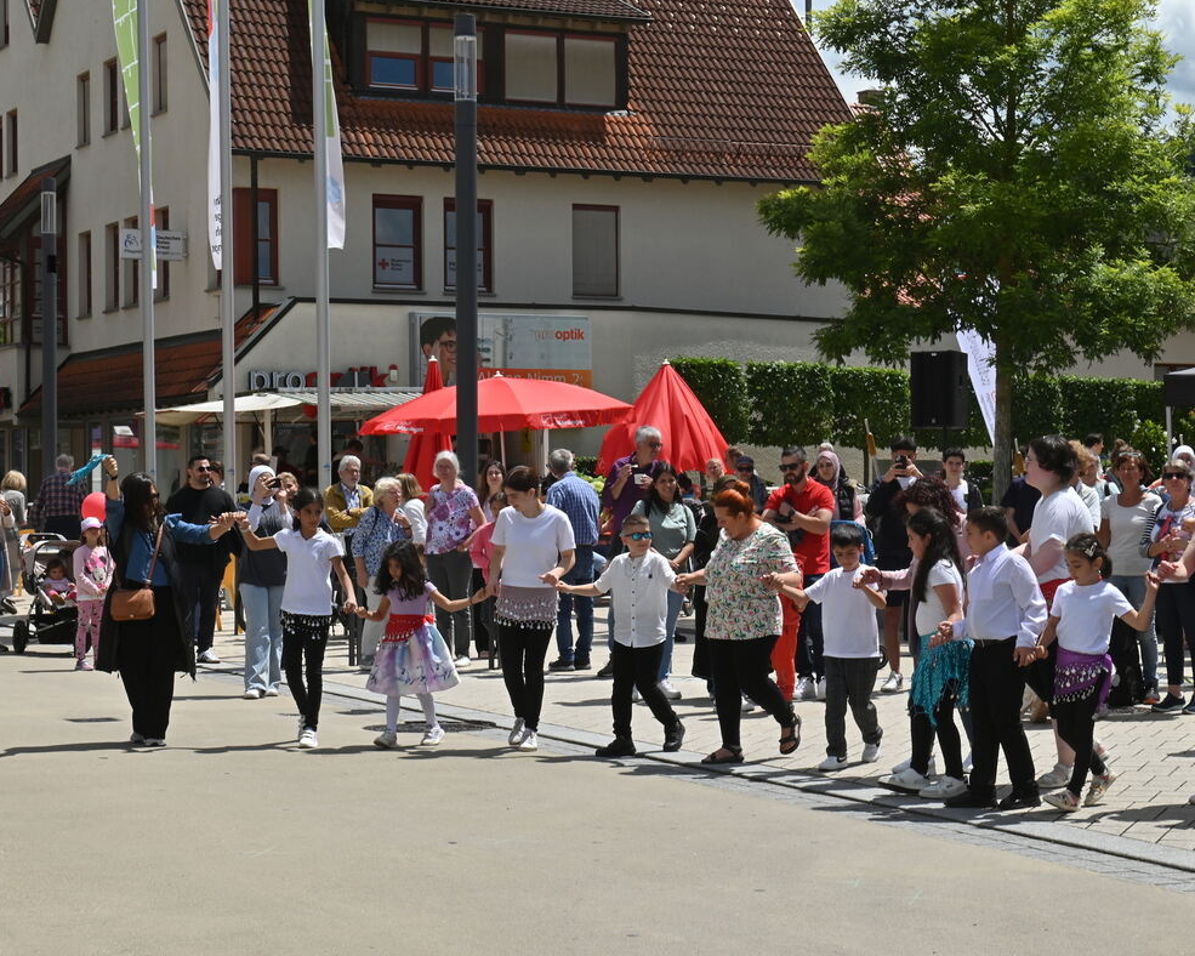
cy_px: 480
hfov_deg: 23.8
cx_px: 700
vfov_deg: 19.2
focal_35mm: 80
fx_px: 2829
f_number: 22
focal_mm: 70
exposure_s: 1/250
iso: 640
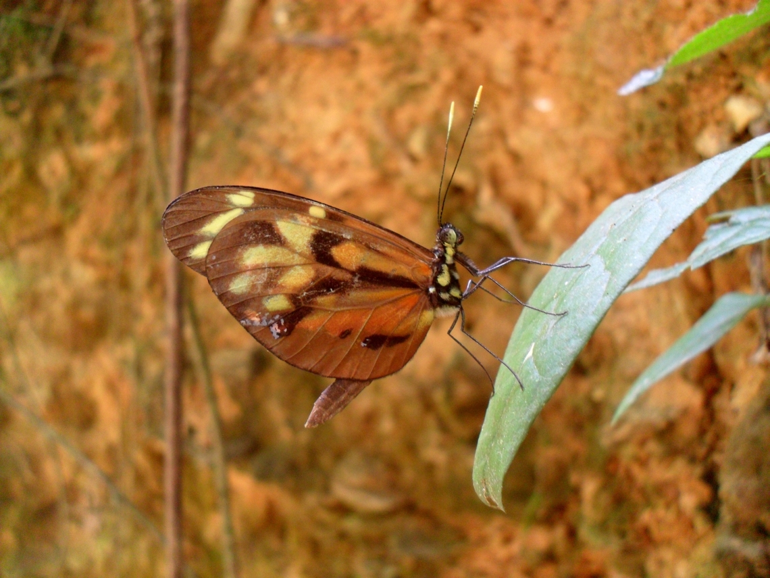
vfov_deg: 40.7
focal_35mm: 35
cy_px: 289
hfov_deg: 52.6
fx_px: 779
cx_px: 385
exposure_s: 1/20
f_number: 3
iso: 200
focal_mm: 6.3
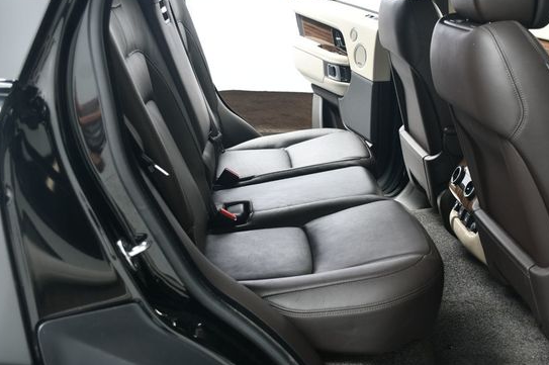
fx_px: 701
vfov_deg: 29.2
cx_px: 311
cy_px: 170
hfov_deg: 42.7
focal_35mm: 46
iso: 100
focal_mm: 26
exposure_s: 1/160
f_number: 5
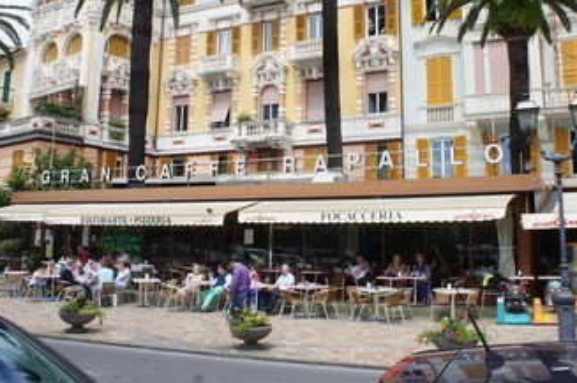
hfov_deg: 50.7
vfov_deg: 34.6
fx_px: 608
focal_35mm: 38
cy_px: 124
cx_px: 311
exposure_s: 1/160
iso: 200
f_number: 11
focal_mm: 18
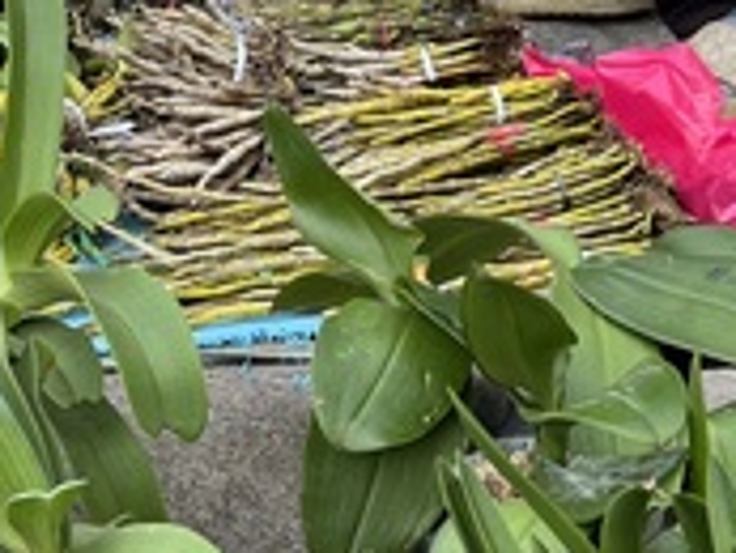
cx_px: 98
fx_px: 2043
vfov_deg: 15.3
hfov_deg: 20.1
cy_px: 102
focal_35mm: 96
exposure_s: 1/1311
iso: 50
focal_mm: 5.7
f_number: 1.5
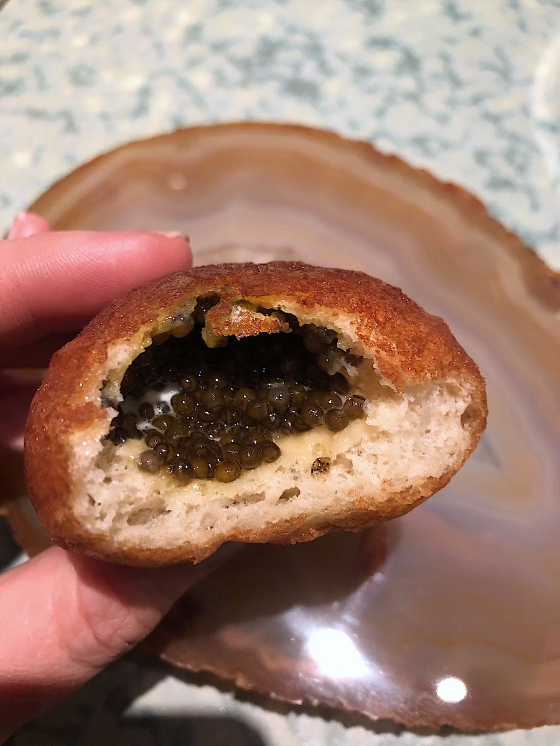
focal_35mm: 28
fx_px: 604
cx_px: 280
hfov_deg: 49.7
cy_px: 373
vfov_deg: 63.4
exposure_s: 1/17
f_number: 1.8
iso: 64
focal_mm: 3.99
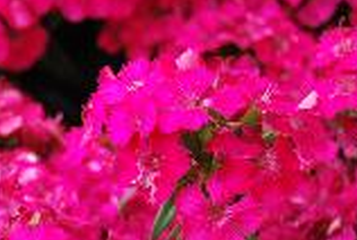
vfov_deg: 9.9
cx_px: -45
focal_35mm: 137
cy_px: 292
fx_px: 1361
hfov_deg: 14.6
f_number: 5.3
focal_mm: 36
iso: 200
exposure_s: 1/60
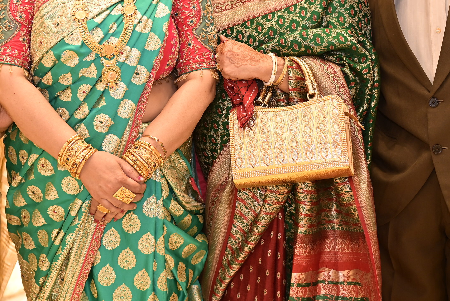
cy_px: 65
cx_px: 192
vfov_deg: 13.0
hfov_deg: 19.4
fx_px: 1313
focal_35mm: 105
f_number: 2.2
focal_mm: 50
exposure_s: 1/160
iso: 400
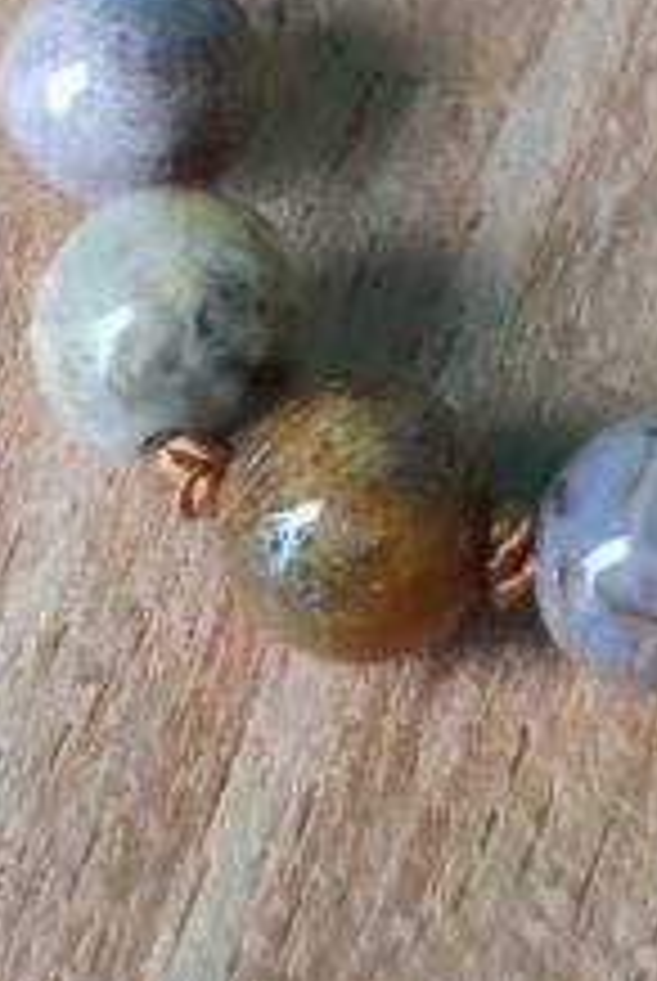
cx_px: 819
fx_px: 1801
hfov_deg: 19.3
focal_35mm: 66
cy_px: -133
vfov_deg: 27.5
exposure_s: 1/33
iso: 656
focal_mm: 4.77
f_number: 1.75
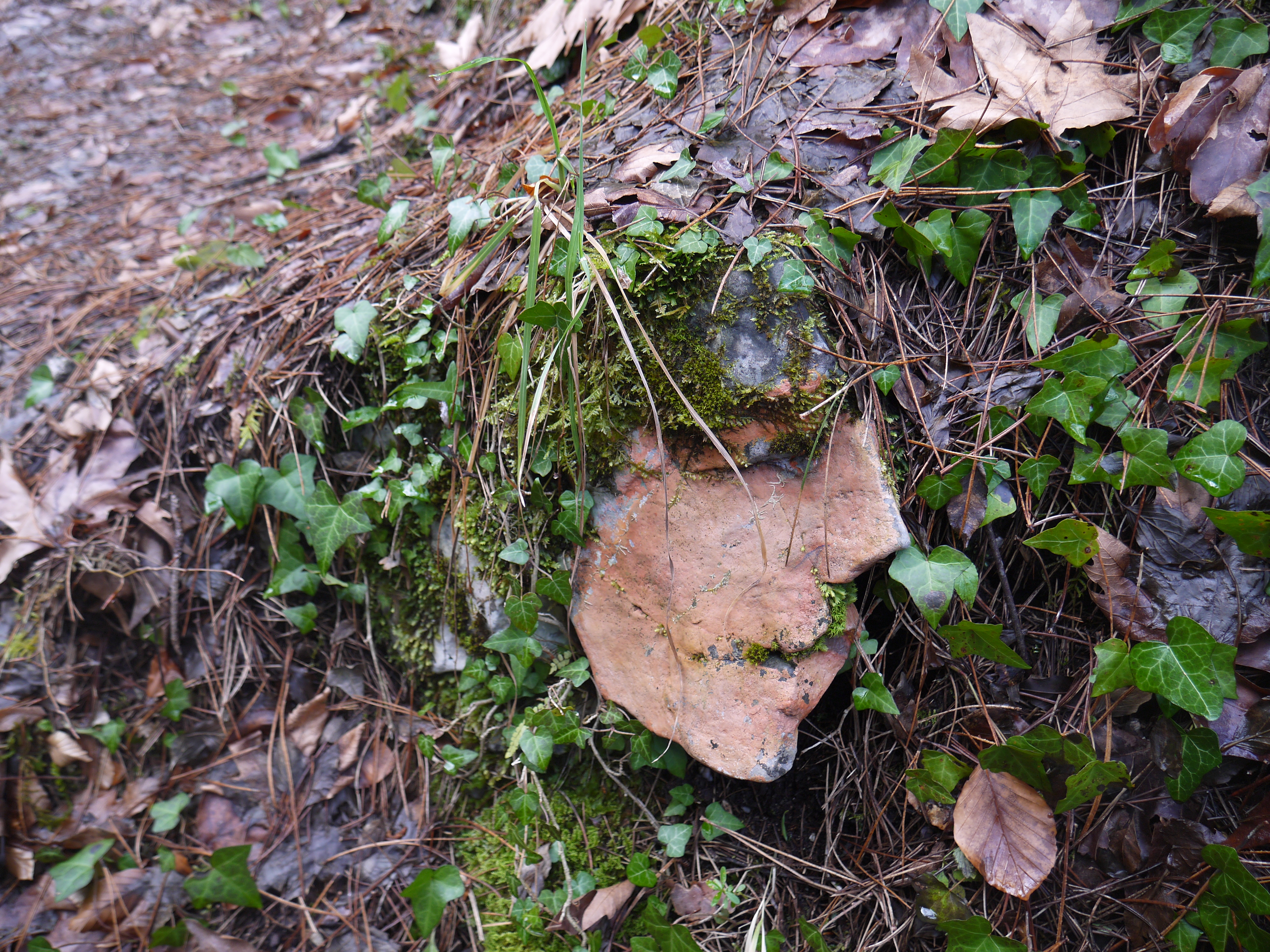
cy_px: 476
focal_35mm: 28
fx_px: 1027
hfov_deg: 63.4
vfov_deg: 49.7
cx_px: 635
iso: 160
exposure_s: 1/60
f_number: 3.5
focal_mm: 14
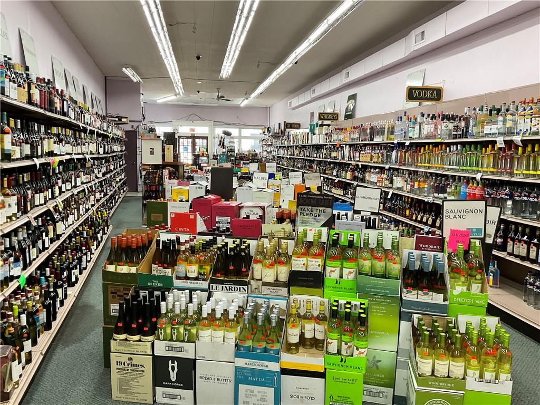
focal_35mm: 29
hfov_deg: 61.7
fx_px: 452
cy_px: 202
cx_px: 270
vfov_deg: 48.2
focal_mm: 3
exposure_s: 1/60
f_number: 1.8
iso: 80
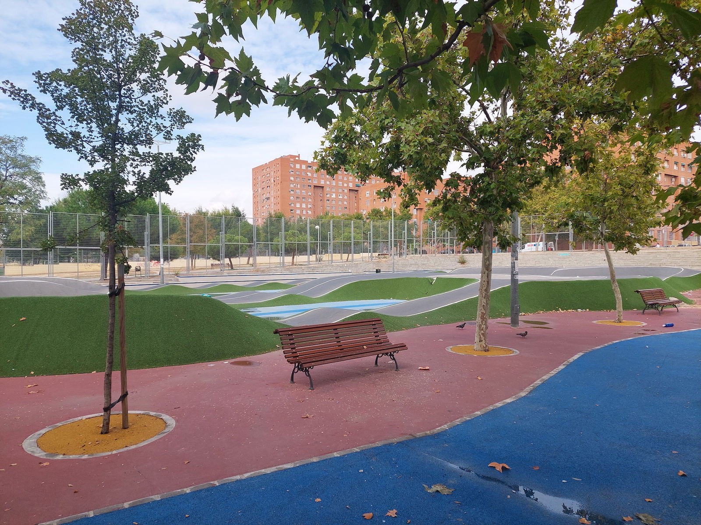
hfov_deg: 69.4
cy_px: 262
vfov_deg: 54.9
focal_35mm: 25
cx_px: 350
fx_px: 506
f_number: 1.8
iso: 40
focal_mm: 5.23
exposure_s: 1/940
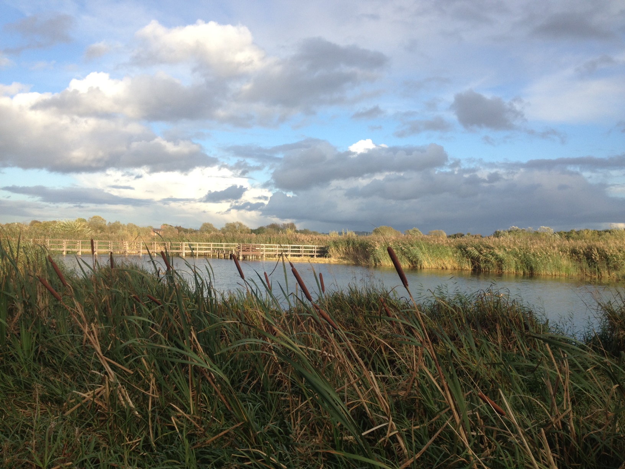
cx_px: 312
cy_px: 234
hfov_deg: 52.6
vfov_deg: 40.7
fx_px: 632
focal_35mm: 35
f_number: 2.4
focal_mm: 4.28
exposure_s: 1/681
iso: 50
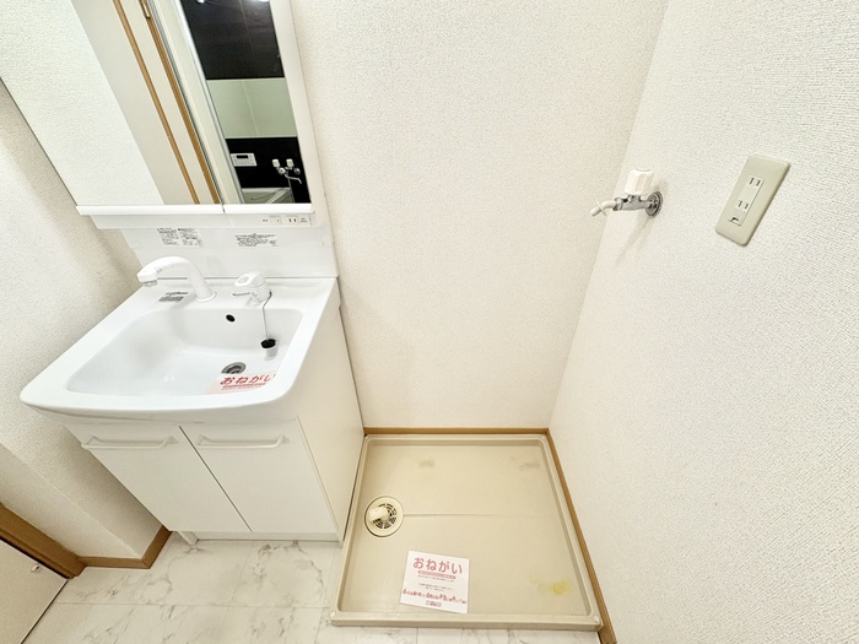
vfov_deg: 85.7
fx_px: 347
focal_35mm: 14
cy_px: 322
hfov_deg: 102.1
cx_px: 430
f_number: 2.2
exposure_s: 1/60
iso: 160
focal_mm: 2.22
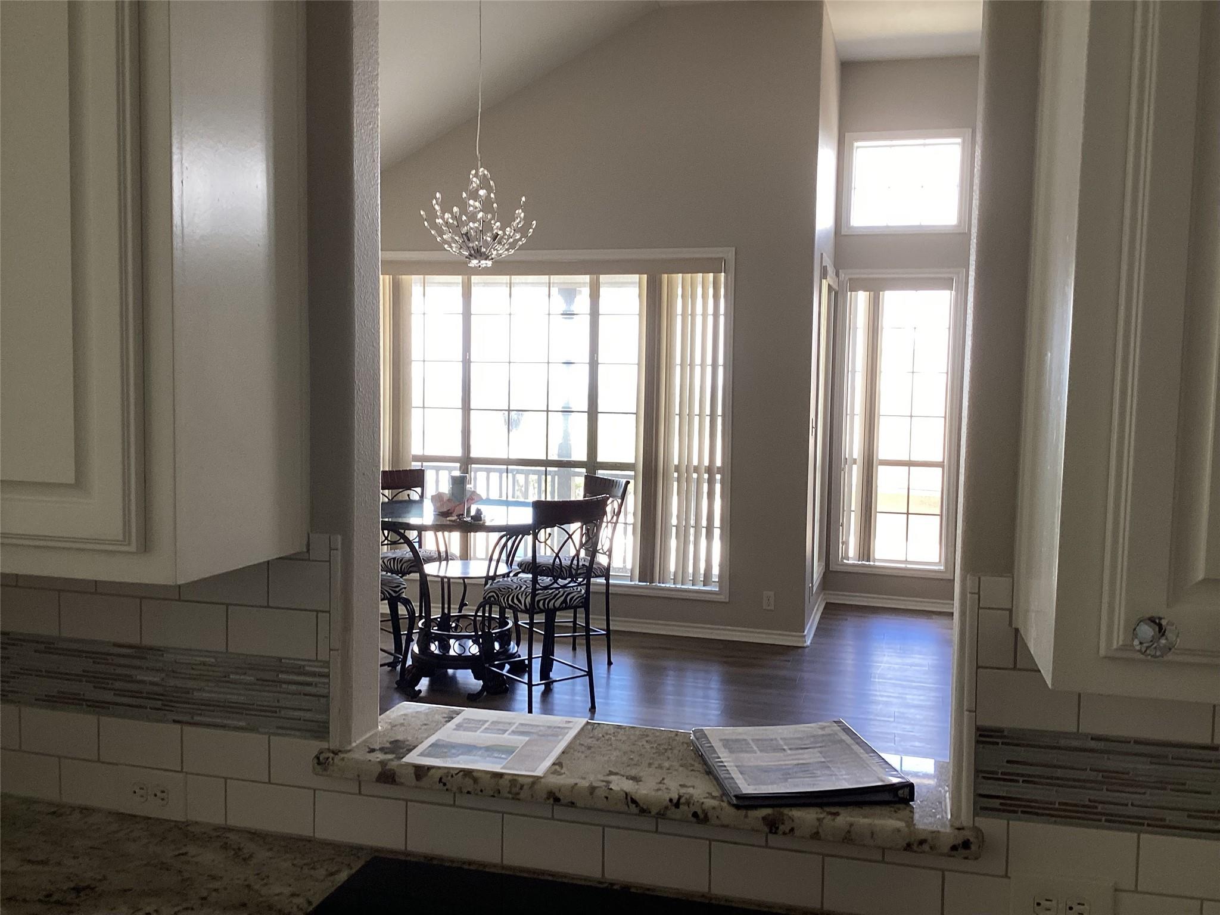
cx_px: 610
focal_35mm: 31
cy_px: 458
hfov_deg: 58.4
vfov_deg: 45.4
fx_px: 1093
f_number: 2.4
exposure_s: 1/120
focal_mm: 3.3
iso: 80
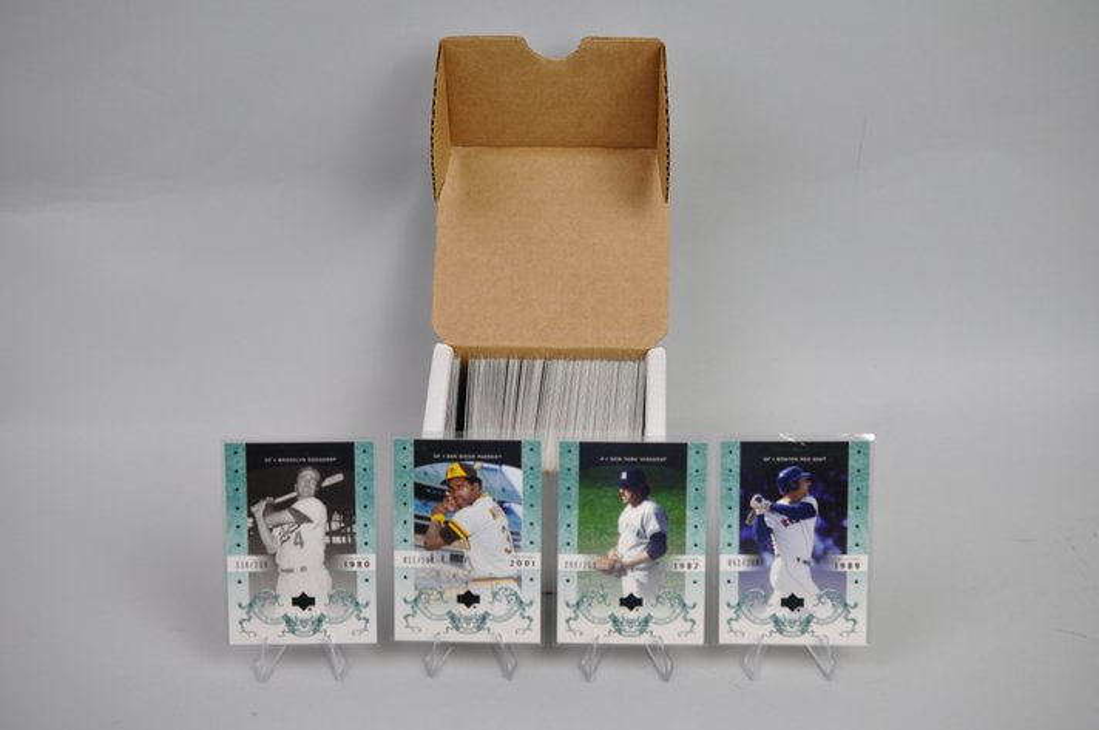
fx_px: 1830
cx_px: 550
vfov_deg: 22.6
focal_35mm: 60
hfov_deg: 33.4
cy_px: 365
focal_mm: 40
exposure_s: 1/60
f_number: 4
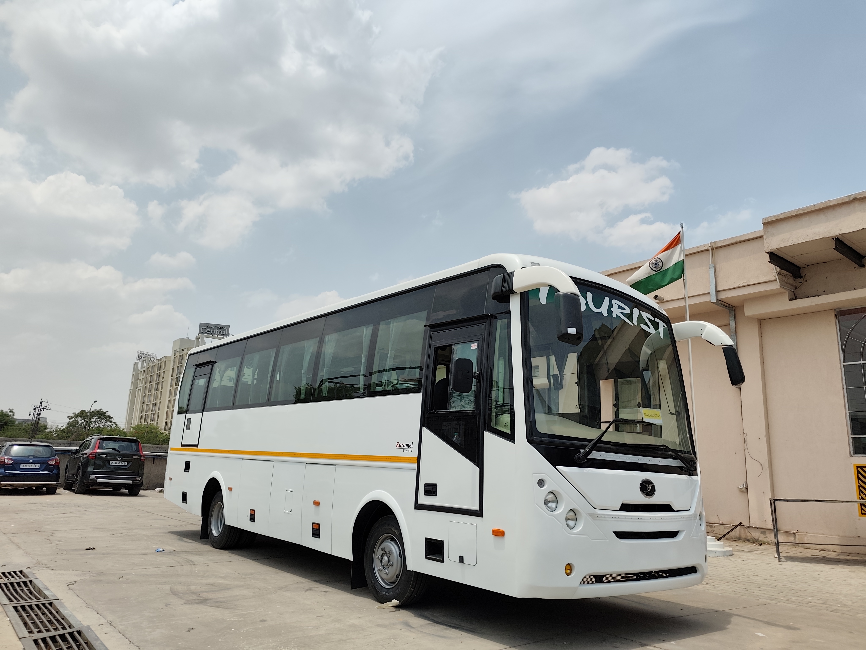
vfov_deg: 56.8
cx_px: 433
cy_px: 325
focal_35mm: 24
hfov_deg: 71.6
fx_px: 600
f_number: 1.6
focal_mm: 5.84
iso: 50
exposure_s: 1/3399
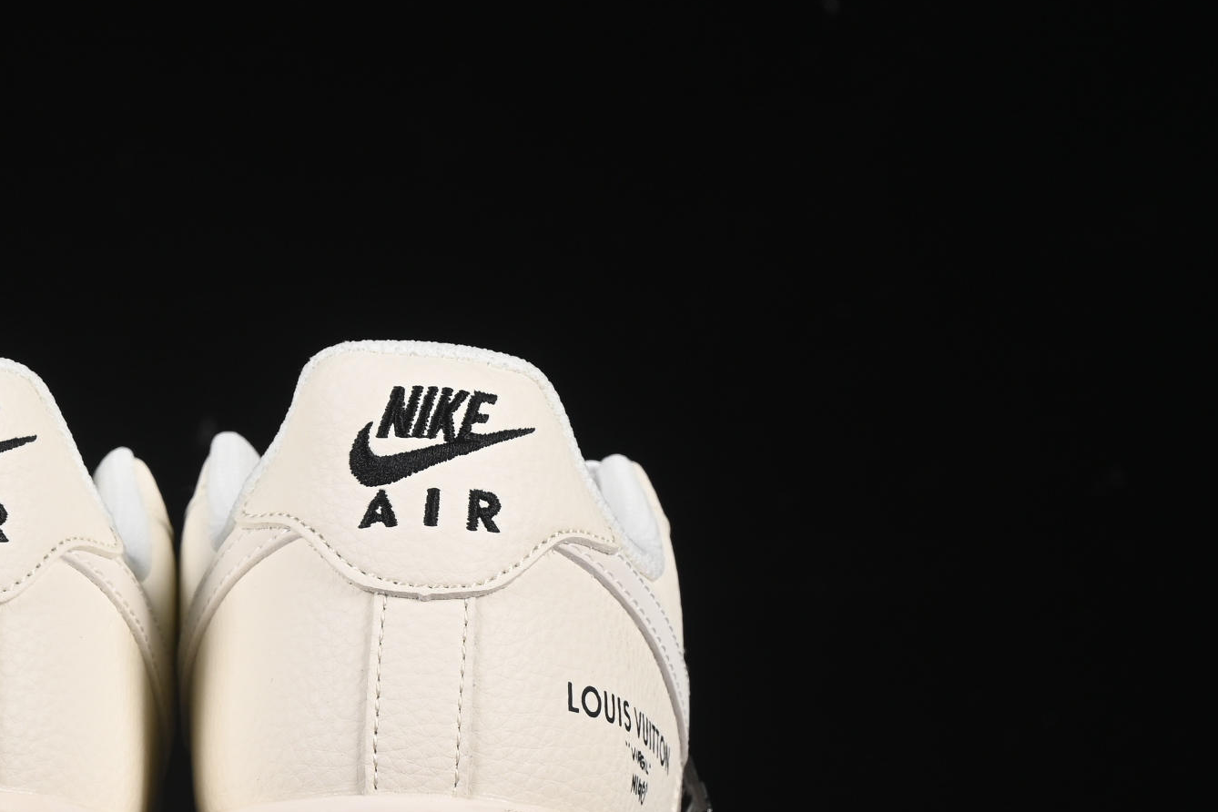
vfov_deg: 8.8
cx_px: 181
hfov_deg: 13.1
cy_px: 540
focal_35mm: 156
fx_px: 5278
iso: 160
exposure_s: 1/80
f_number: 8
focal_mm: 50
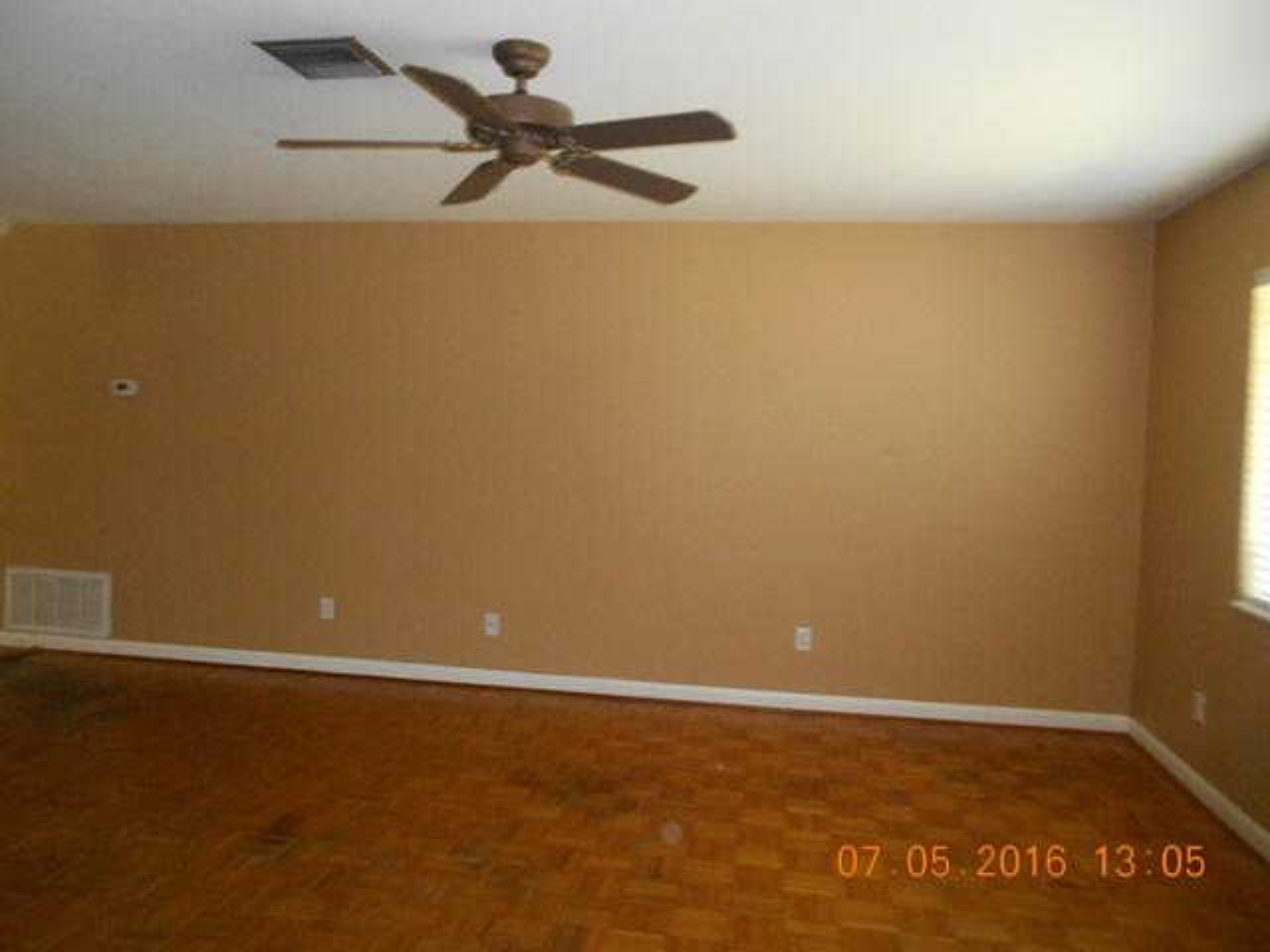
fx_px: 954
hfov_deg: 67.3
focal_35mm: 26
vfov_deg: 53.1
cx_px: 635
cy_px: 476
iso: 450
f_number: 3.4
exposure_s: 1/25
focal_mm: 4.7
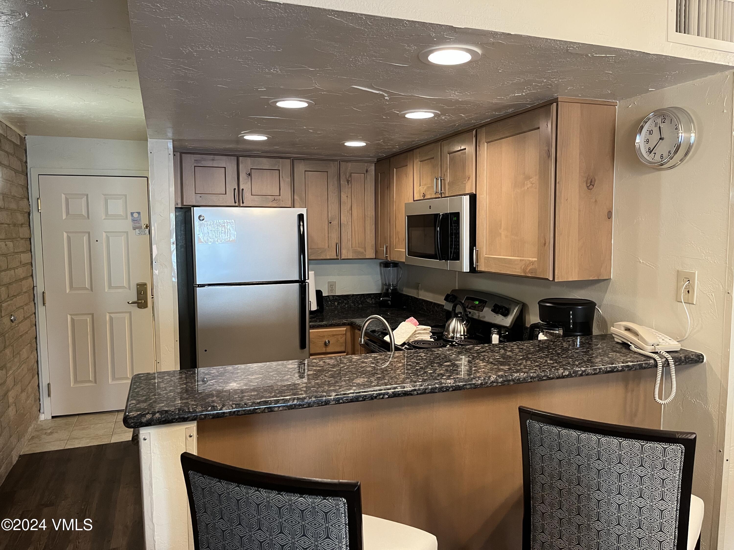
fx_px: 551
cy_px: 275
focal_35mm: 26
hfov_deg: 67.3
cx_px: 367
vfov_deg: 53.1
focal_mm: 5.1
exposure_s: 1/60
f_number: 1.6
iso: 320
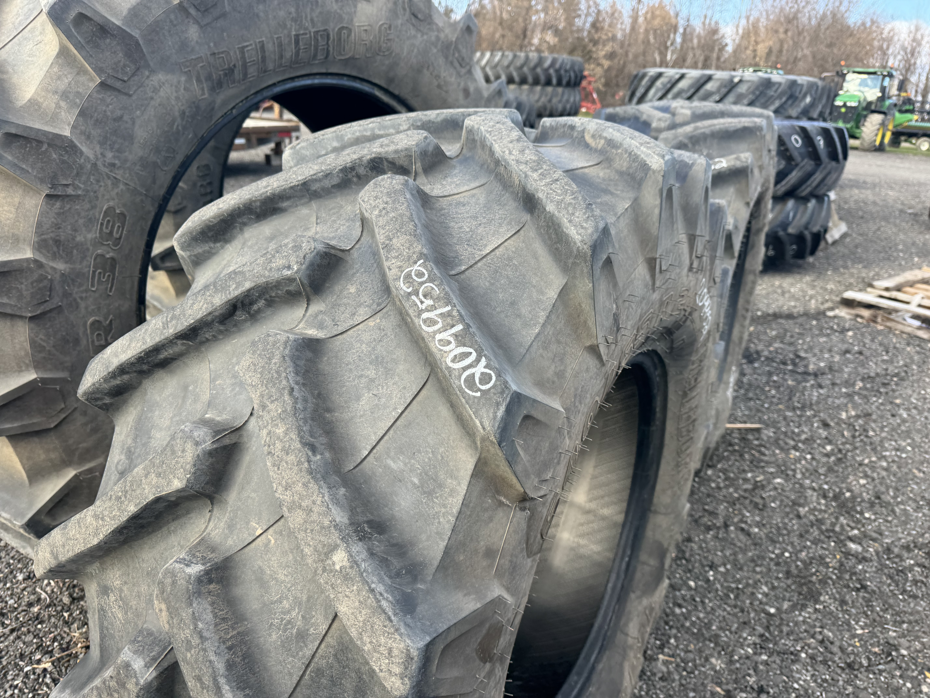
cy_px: 349
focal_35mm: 24
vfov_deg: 56.8
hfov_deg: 71.6
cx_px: 465
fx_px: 645
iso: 80
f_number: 1.78
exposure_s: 1/658
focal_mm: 6.76
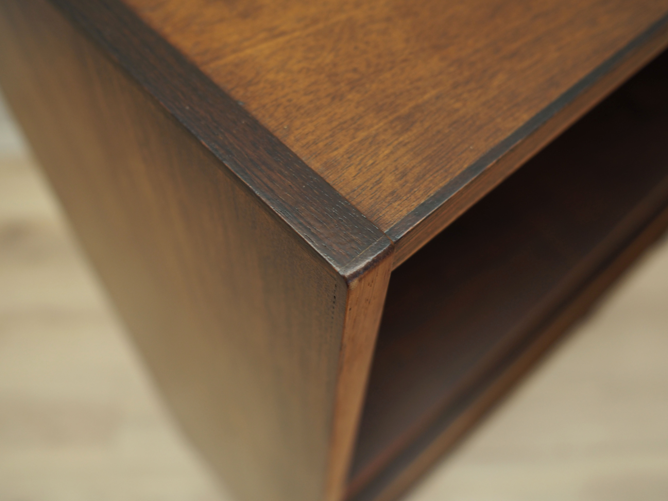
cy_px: 250
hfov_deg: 54.0
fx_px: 656
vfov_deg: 41.8
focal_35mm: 34
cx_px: 334
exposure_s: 1/25
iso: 200
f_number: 2.5
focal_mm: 17
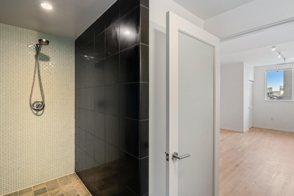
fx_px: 147
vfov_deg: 67.4
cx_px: 148
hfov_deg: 90.0
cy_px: 97
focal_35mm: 18
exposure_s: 1/8
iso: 100
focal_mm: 16
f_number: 10
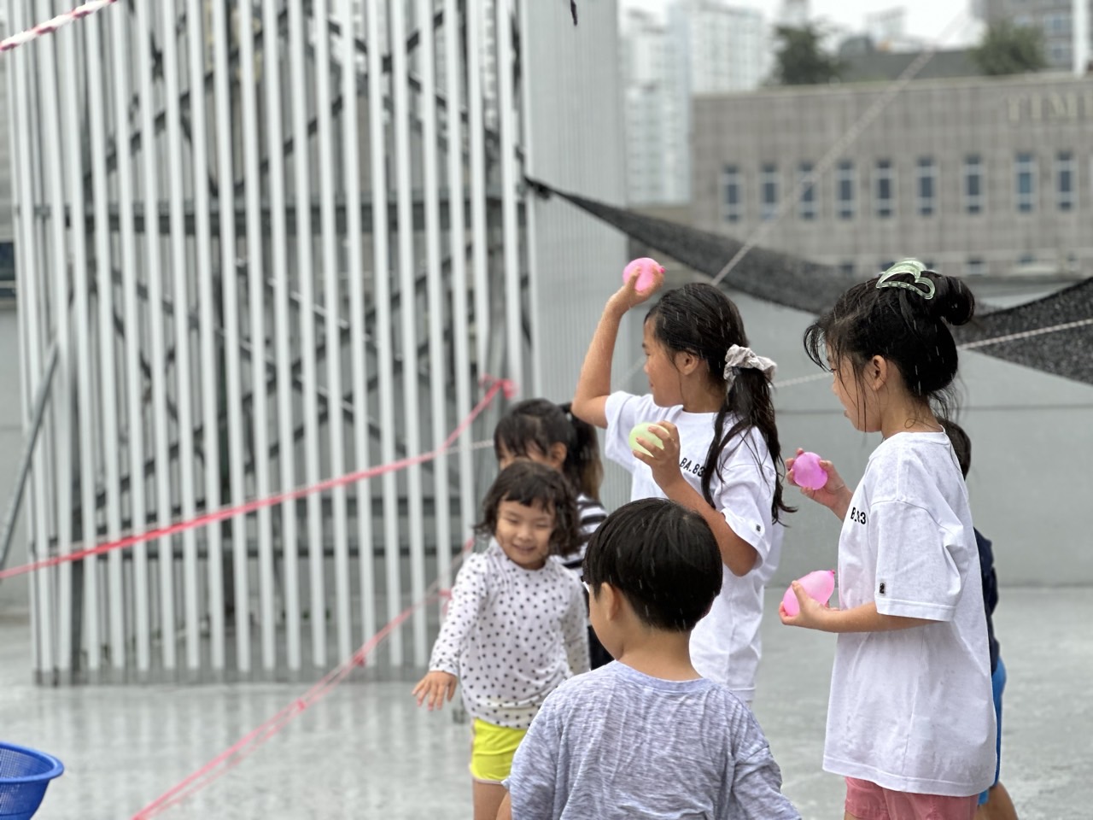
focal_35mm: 77
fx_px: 2431
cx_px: 546
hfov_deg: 25.3
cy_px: 410
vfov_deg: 19.1
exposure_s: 1/121
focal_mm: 9
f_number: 2.8
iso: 32
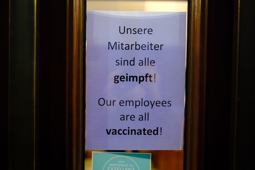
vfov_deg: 37.9
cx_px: 128
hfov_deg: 54.4
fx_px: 248
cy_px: 85
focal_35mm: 35
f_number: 1.4
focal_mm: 23
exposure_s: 1/150
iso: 2000
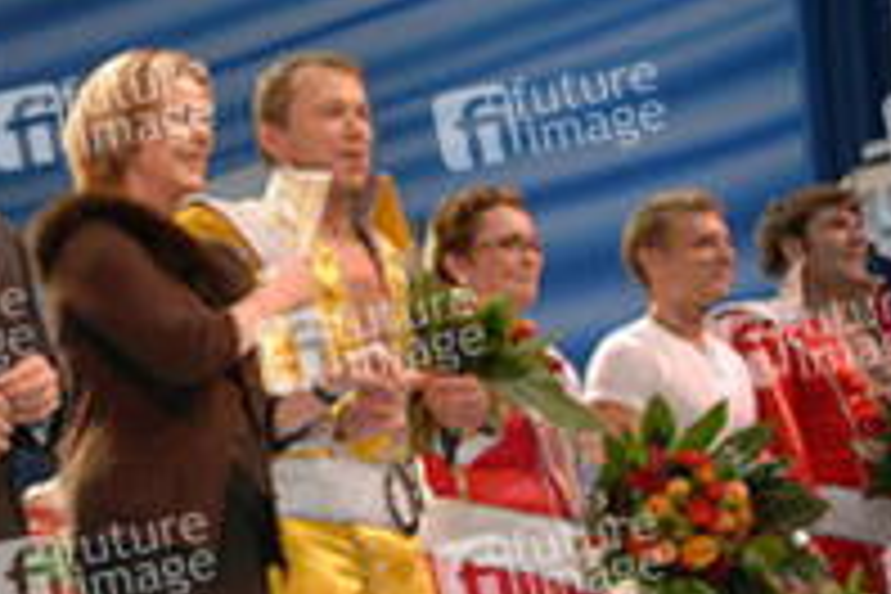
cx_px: -27
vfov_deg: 13.4
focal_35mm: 102
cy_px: 454
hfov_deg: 19.4
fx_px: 2524
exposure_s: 1/100
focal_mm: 30
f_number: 5.6
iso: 400
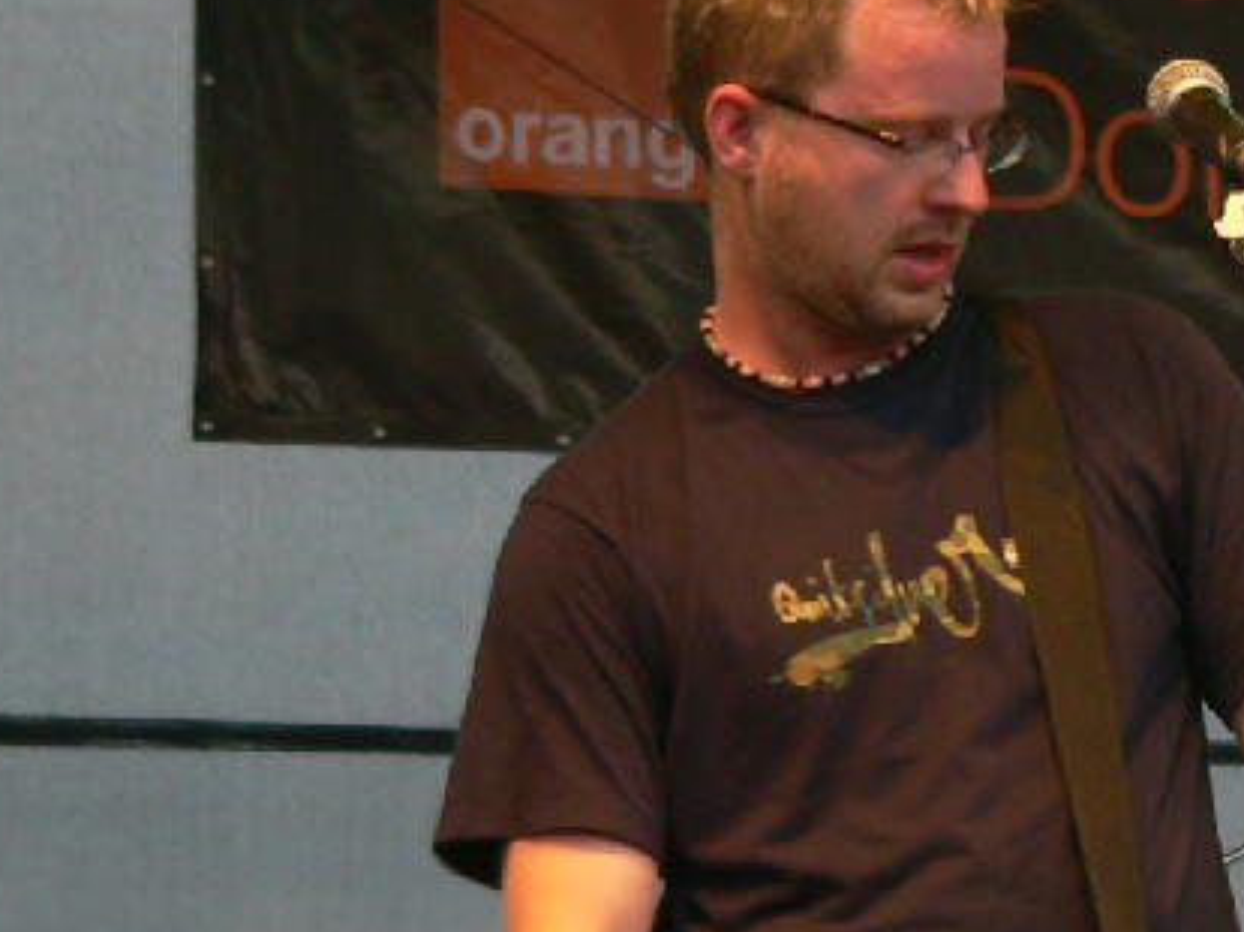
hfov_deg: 7.9
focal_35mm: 250
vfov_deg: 5.9
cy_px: 722
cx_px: 1253
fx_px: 8979
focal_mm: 16.7
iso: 100
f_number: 2.8
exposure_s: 1/50
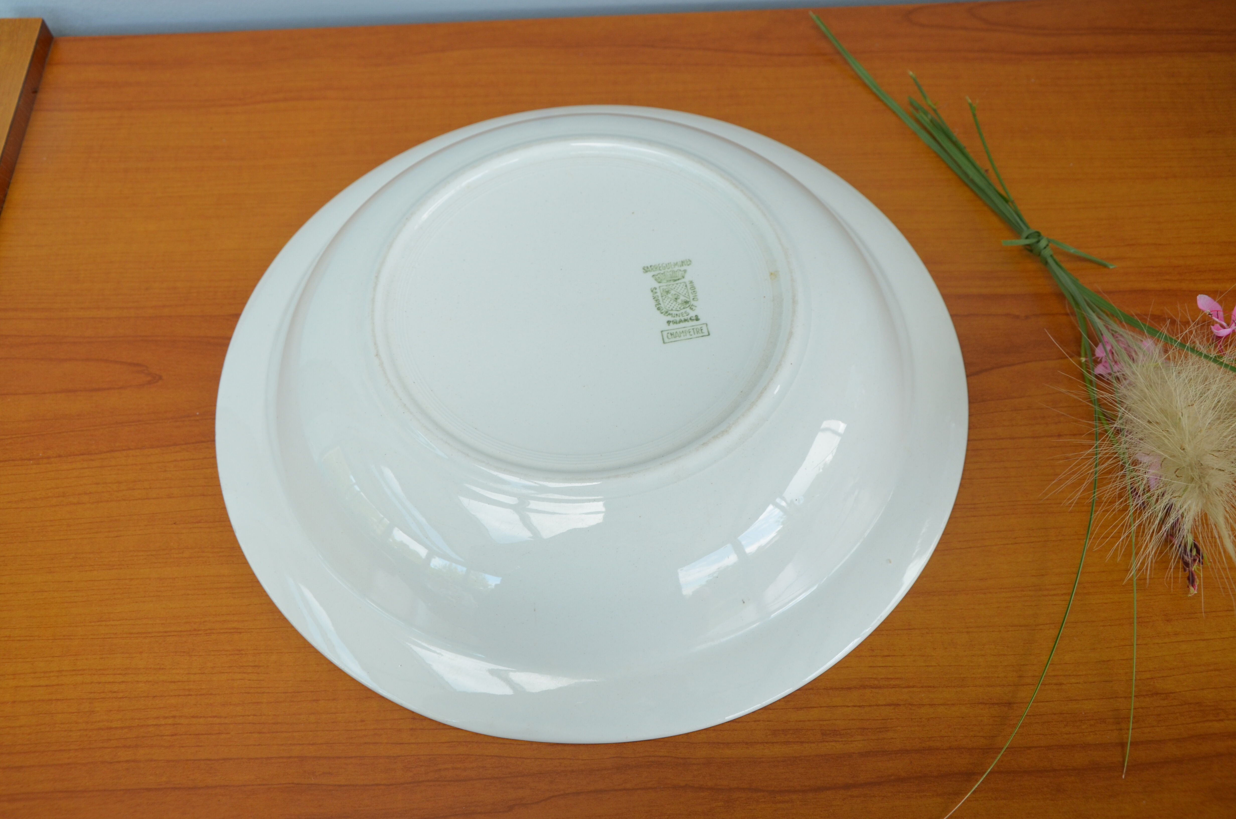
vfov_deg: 35.3
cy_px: 410
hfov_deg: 51.4
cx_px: 618
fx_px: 1285
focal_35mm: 38
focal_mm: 25
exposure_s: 1/60
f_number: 8
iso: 320
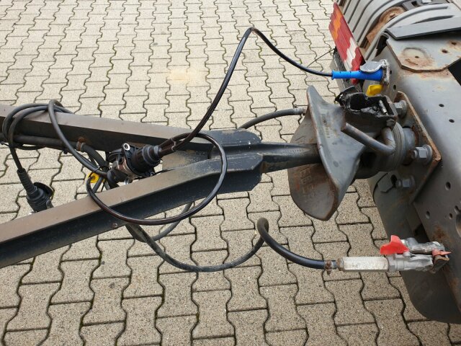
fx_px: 346
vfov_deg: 53.1
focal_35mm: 26
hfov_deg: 67.3
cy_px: 173
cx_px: 230
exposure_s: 1/112
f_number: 2.4
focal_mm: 4.3
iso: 50
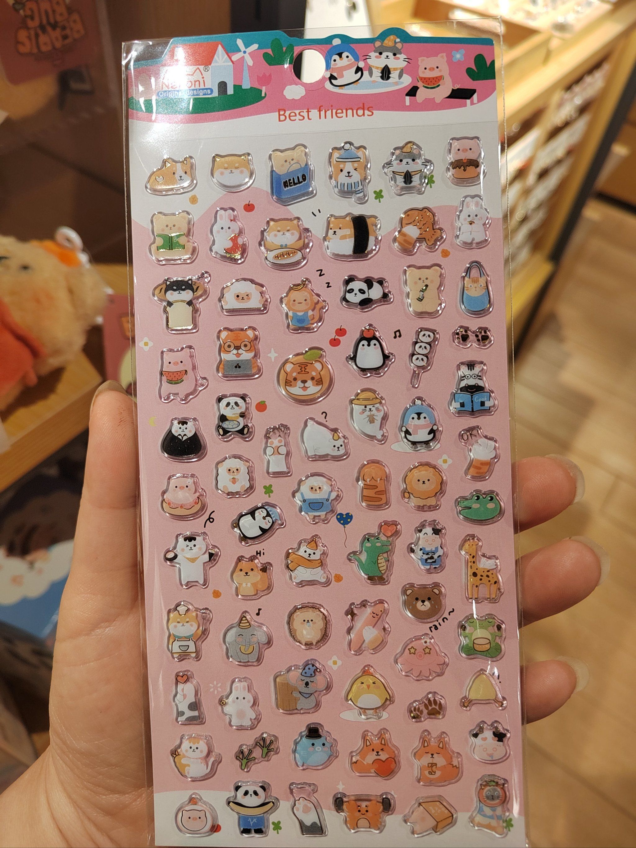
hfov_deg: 58.9
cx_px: 318
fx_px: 563
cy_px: 424
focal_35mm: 23
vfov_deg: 73.9
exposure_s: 1/100
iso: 688
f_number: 1.9
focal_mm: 5.52
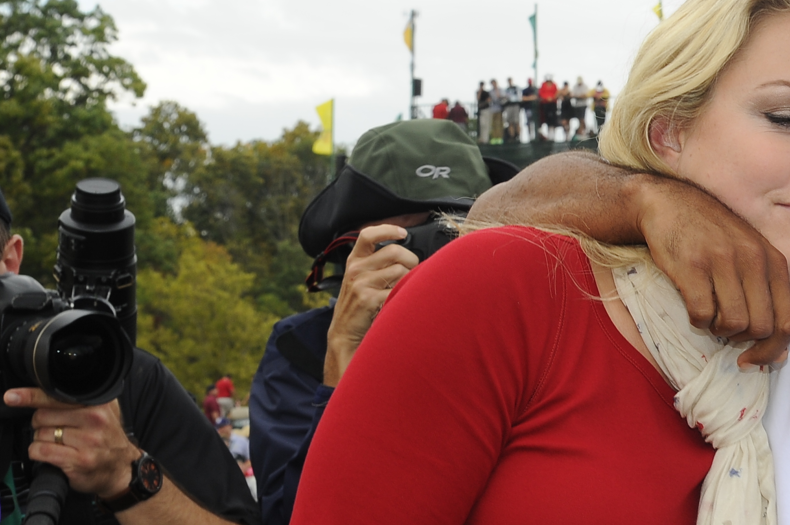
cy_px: 255
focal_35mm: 124
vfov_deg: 11.0
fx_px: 2719
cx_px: 815
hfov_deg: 16.2
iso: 400
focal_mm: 50
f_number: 11
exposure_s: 1/100
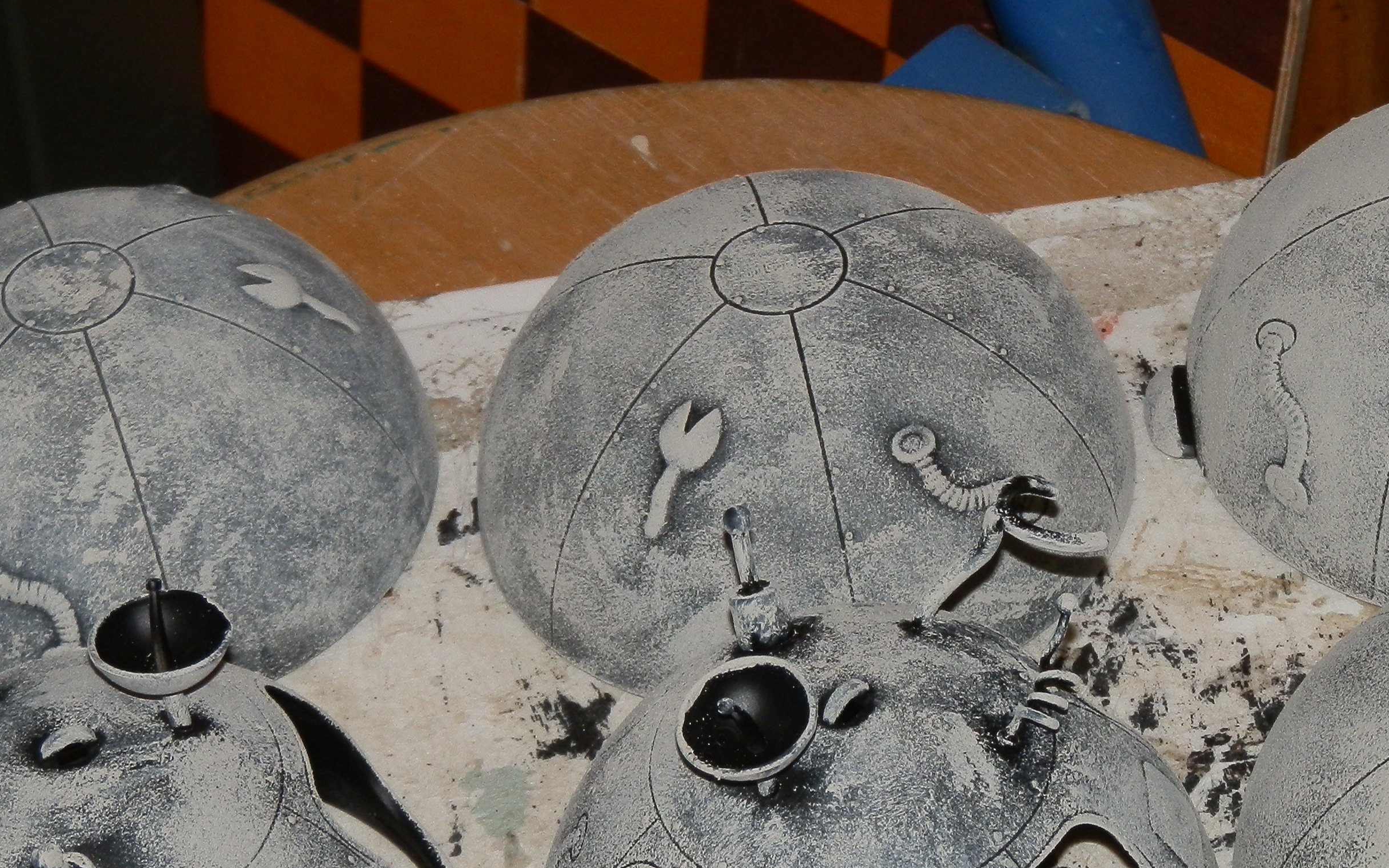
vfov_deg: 7.1
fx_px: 6965
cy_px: 721
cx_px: 853
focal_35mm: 184
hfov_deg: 11.4
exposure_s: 1/125
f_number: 4
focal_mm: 17.64
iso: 100
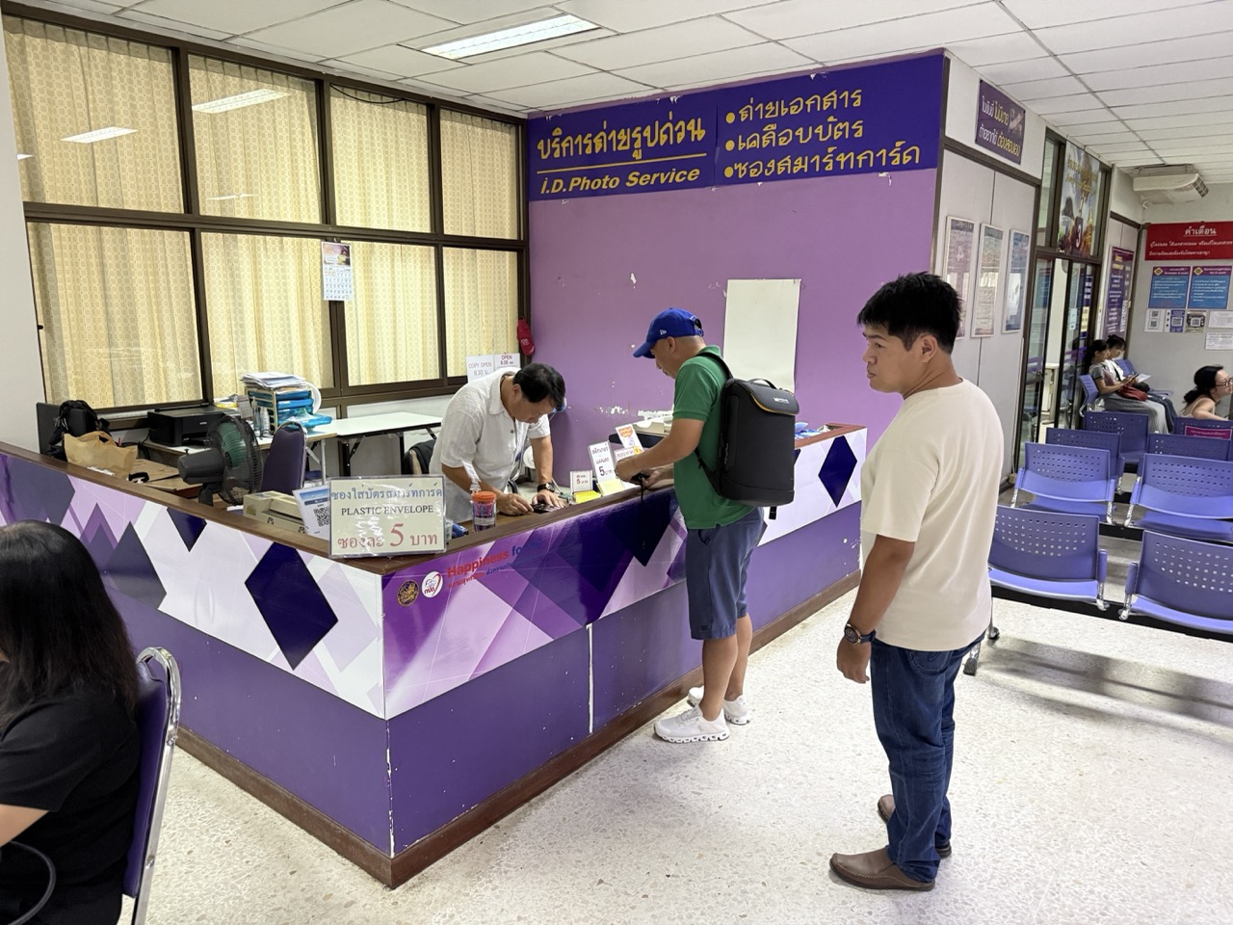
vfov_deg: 56.8
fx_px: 855
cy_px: 462
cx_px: 616
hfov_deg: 71.6
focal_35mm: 24
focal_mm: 6.76
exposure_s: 1/50
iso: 400
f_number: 1.78
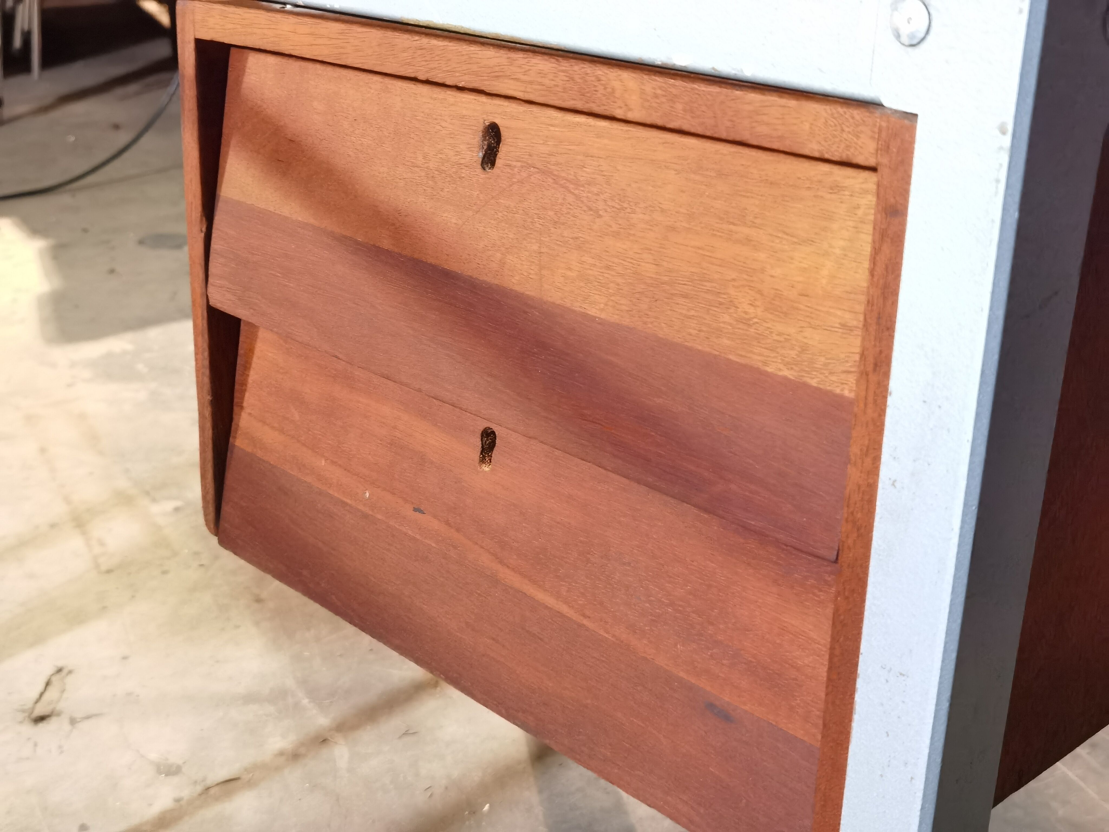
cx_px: 554
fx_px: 1570
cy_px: 416
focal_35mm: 49
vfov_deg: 29.7
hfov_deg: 38.9
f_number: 1.9
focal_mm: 6.71
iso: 640
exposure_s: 1/25
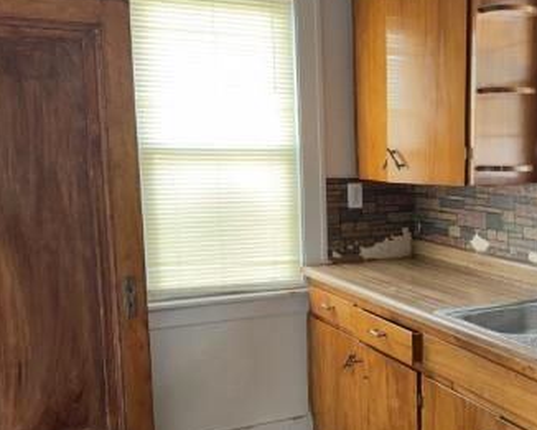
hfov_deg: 39.1
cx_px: 412
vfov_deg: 32.6
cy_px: 267
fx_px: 731
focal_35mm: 46
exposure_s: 1/9
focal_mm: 6.76
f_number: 1.78
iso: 64
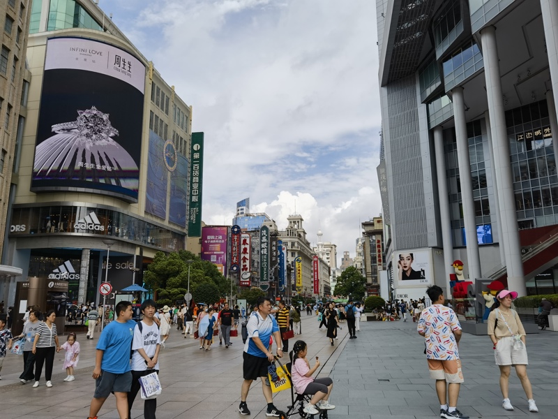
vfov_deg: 51.4
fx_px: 435
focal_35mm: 27
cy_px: 210
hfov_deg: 65.3
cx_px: 279
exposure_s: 1/4310
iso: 50
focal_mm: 6.67
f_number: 1.9
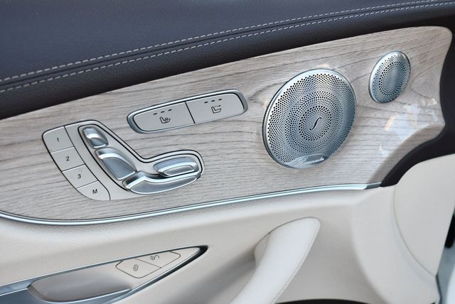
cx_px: 228
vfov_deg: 28.1
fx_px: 607
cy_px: 152
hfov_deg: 41.1
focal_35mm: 48
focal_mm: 24
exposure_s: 1/250
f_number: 5
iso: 400
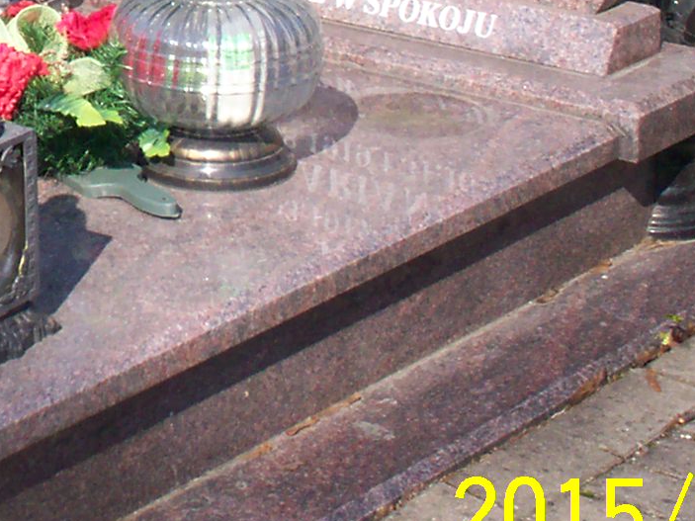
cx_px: -202
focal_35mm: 132
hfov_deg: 14.3
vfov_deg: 10.9
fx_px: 2650
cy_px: -188
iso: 100
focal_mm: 6
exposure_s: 1/341
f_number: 4.5
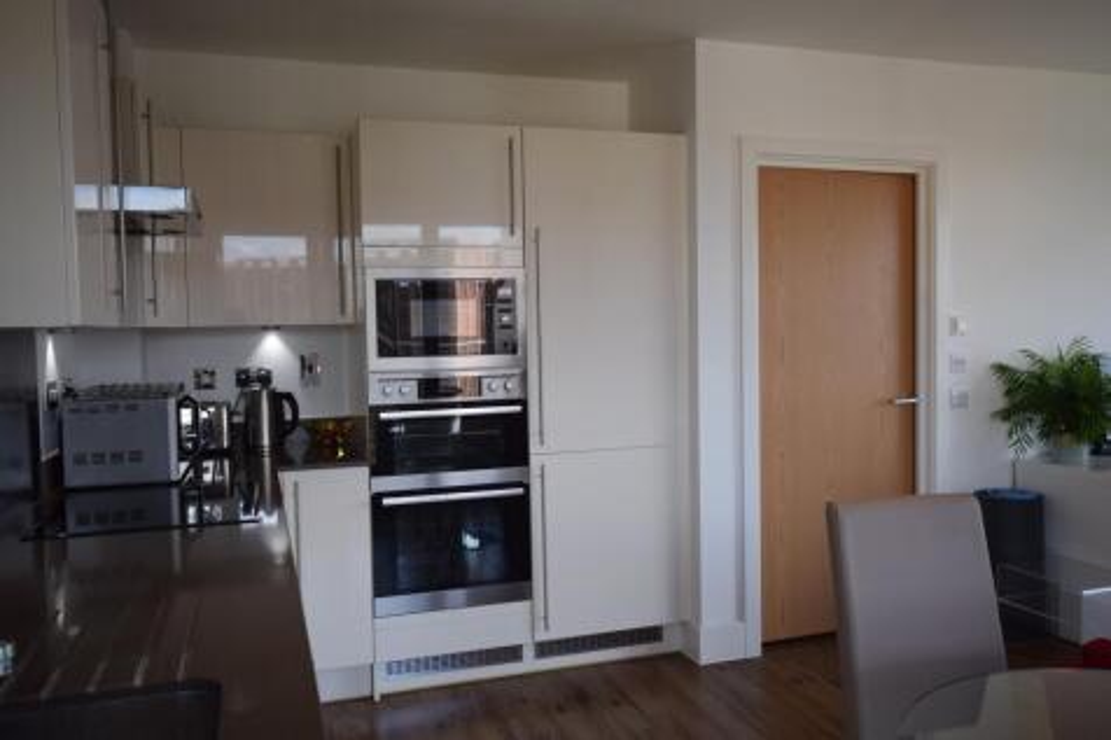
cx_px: 556
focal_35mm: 30
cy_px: 370
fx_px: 925
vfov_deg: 43.6
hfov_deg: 61.9
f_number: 5.6
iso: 400
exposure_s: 1/125
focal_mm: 20
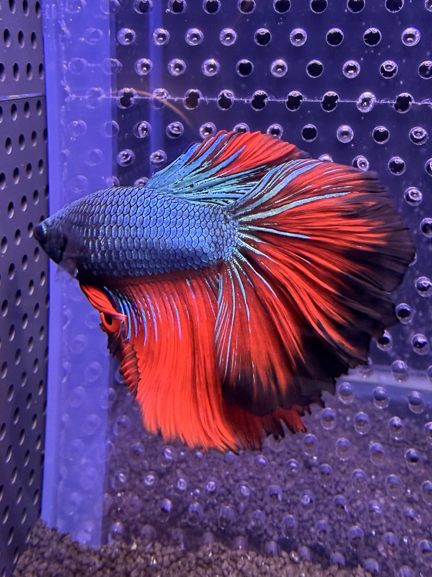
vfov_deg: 71.6
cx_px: 216
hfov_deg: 56.8
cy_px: 288
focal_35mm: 24
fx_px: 399
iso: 250
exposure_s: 1/121
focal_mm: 2.22
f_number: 2.2
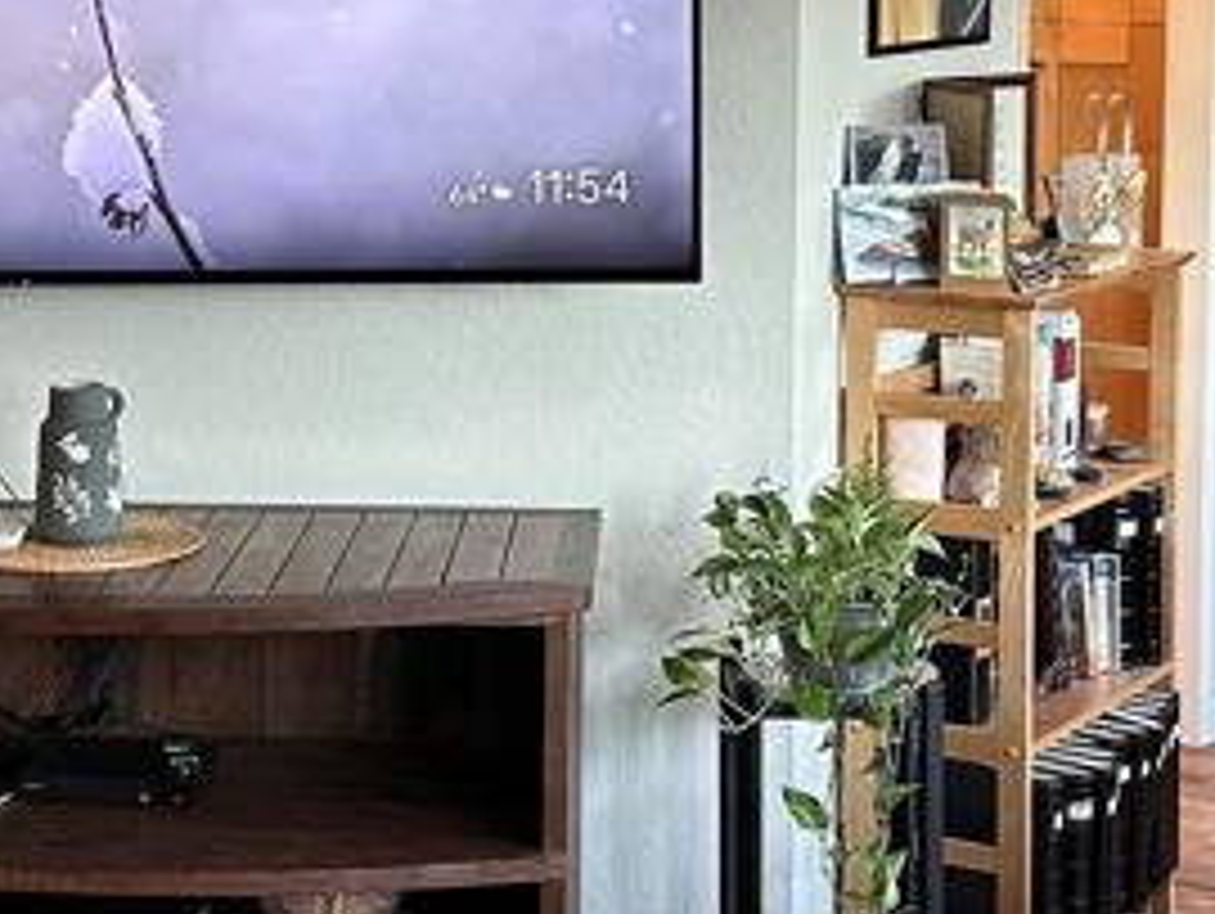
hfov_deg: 21.5
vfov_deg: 16.1
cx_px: 464
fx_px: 3197
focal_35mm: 91
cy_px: 171
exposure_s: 1/60
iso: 160
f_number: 1.78
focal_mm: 6.86
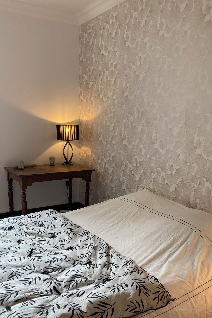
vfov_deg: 55.8
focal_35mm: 34
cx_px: 109
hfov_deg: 38.9
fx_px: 300
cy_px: 168
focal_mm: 3.99
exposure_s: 1/50
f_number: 1.8
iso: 50
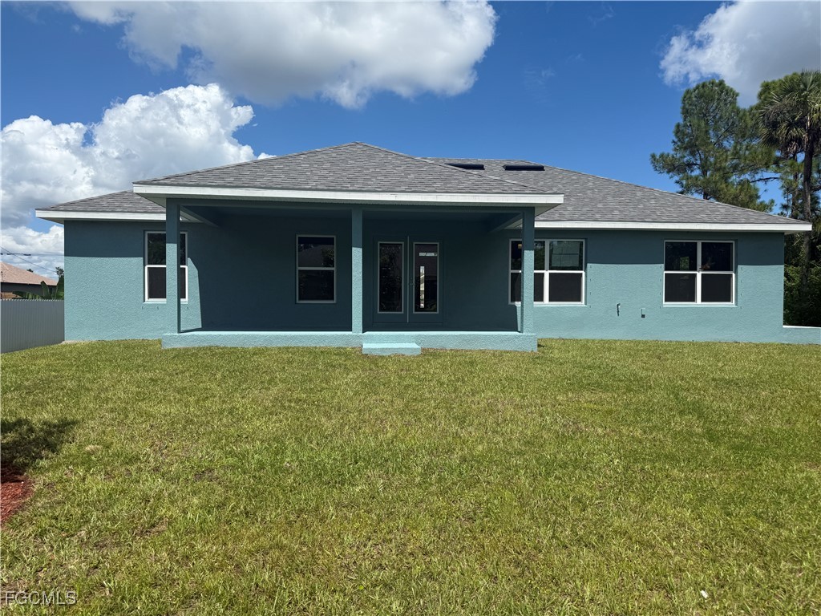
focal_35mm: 24
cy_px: 308
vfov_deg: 56.8
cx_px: 410
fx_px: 569
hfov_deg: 71.6
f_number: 1.78
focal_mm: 6.76
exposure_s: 1/5714
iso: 80
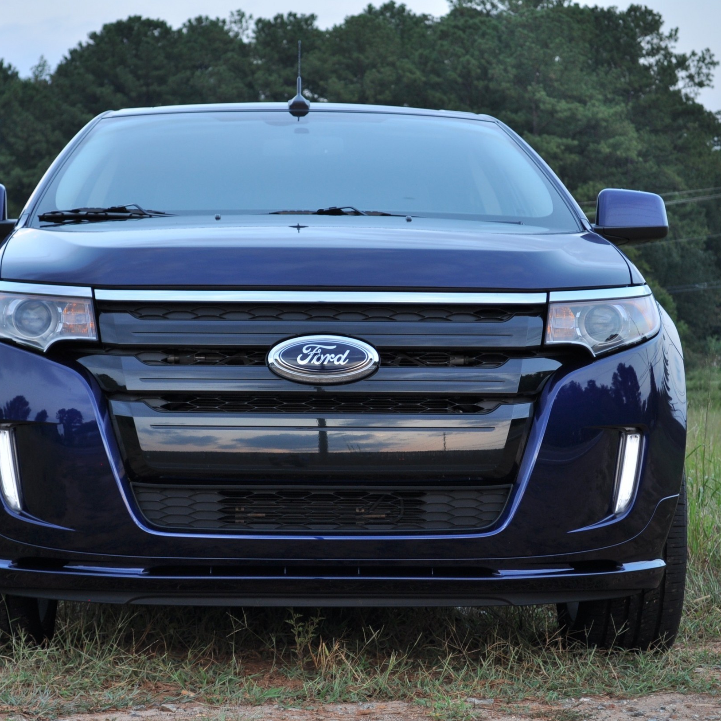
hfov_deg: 19.3
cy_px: 360
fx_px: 2121
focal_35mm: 90
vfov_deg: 19.3
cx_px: 315
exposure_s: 1/40
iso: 200
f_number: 5.3
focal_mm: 46
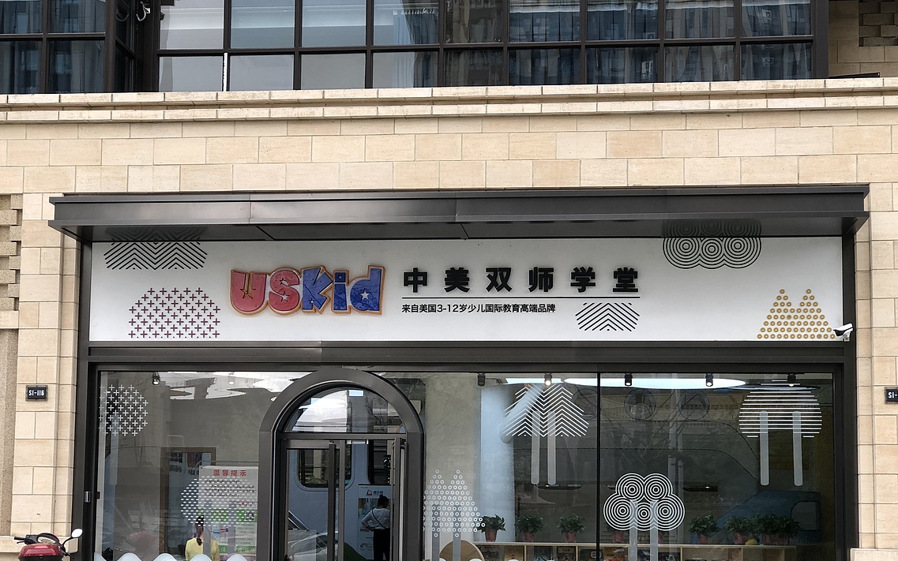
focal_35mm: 68
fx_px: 1664
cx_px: 433
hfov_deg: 30.2
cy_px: 361
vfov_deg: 19.1
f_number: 2.8
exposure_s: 1/60
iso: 25
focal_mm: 6.6
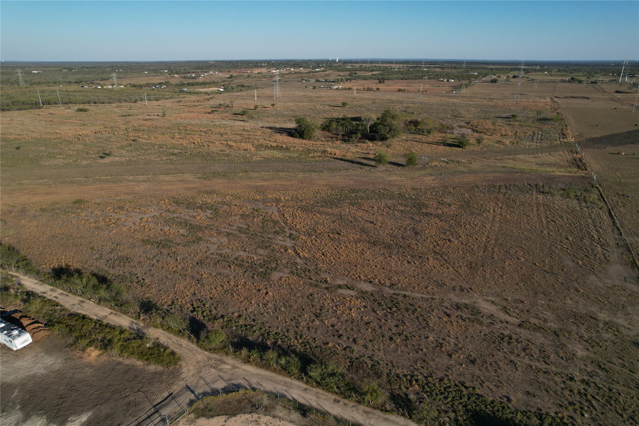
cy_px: 213
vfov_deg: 57.2
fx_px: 390
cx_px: 320
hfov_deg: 78.6
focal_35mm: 22
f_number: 2.8
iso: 130
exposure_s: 1/2500
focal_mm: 8.38
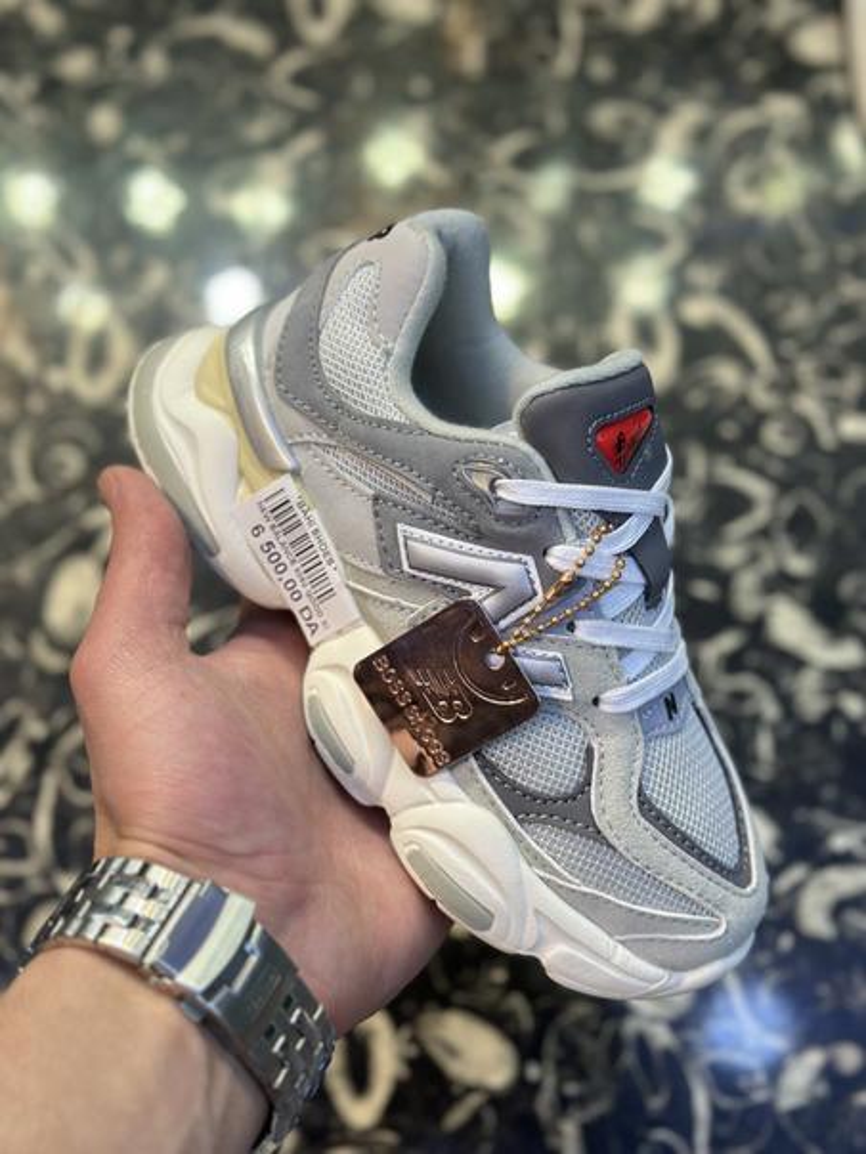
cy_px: 577
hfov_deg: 30.3
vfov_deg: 39.7
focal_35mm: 48
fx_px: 1601
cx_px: 433
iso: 64
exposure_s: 1/174
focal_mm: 6.86
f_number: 1.78
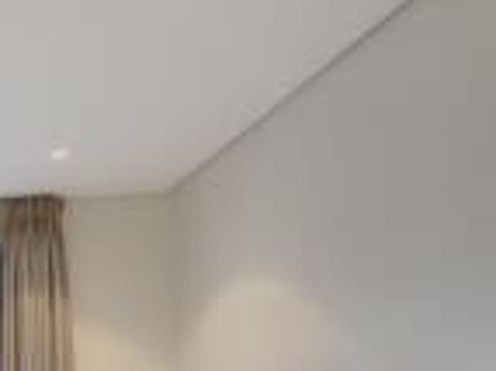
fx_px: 687
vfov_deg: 27.7
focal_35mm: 48
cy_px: 404
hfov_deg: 25.1
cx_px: -316
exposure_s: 1/1.25
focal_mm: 15
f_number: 8
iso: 200
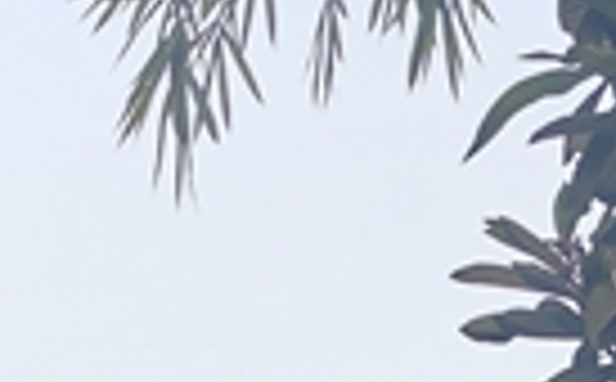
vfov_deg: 9.0
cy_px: 957
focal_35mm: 129
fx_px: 2161
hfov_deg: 15.8
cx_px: 656
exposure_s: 1/349
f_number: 1.8
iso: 50
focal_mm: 4.75
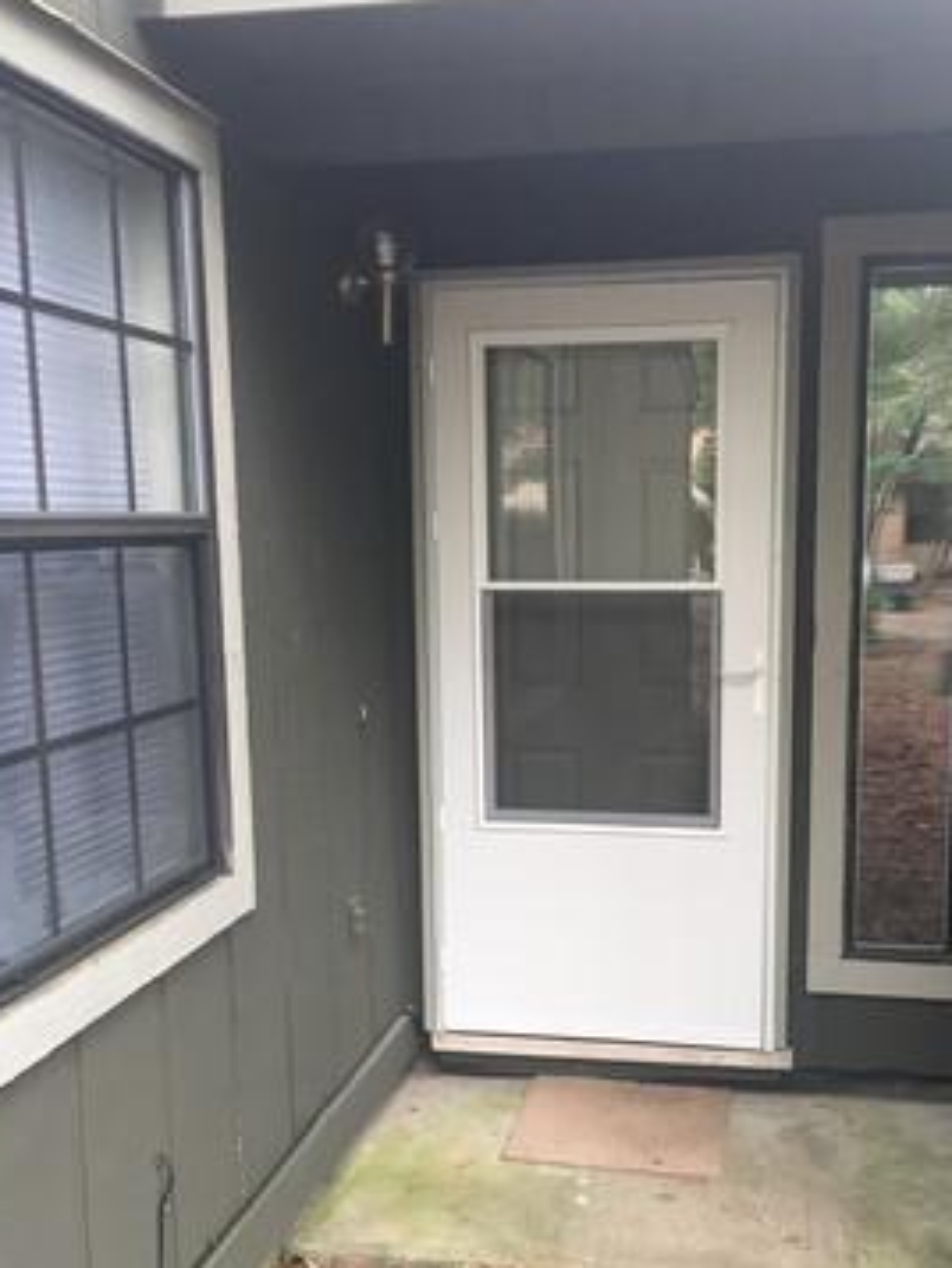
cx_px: 540
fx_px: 1429
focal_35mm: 39
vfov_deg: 47.5
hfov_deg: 36.8
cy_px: 767
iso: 25
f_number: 2.2
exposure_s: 1/40
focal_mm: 4.15
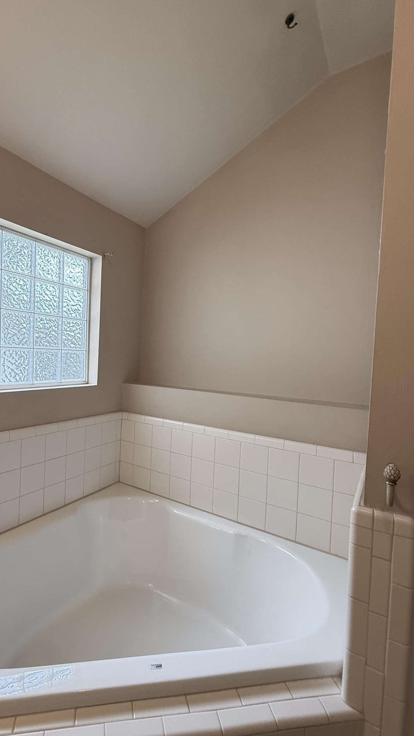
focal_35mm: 17
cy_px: 368
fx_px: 332
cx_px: 144
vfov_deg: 95.9
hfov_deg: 62.6
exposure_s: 1/60
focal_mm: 2.22
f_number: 2.2
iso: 400
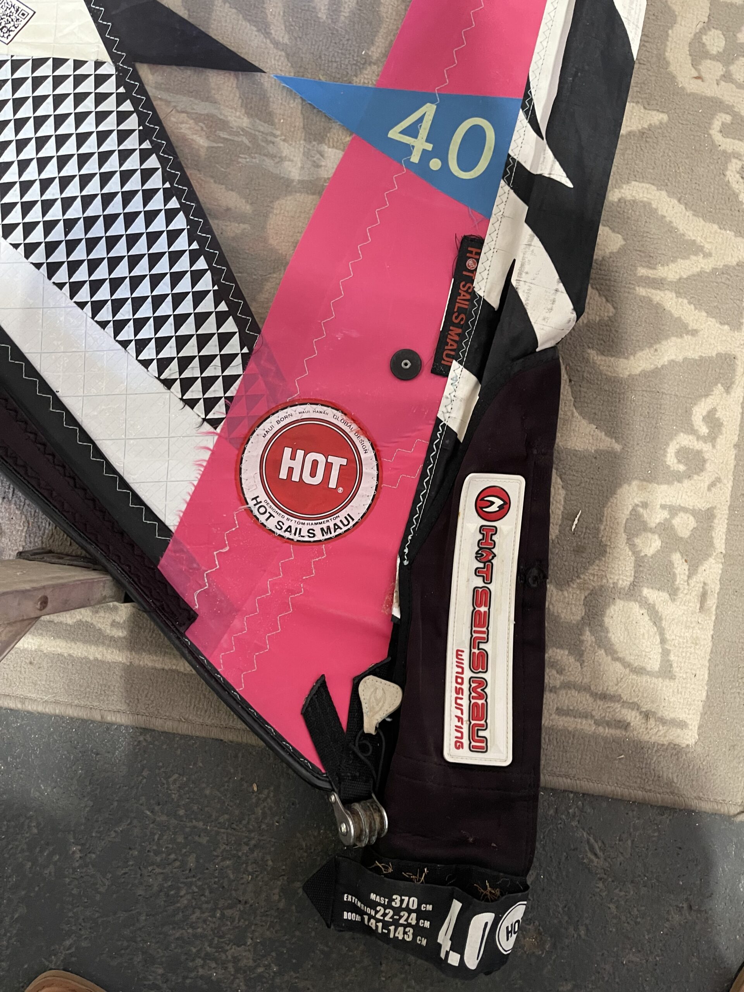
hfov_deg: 54.9
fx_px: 716
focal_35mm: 25
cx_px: 372
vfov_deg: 69.4
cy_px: 496
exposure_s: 1/40
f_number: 1.6
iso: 640
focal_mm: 5.1
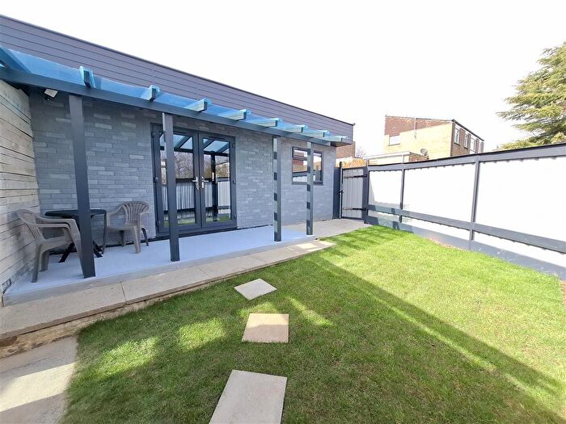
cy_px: 212
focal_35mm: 13
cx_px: 283
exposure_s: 1/265
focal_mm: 1.74
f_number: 2.2
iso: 40
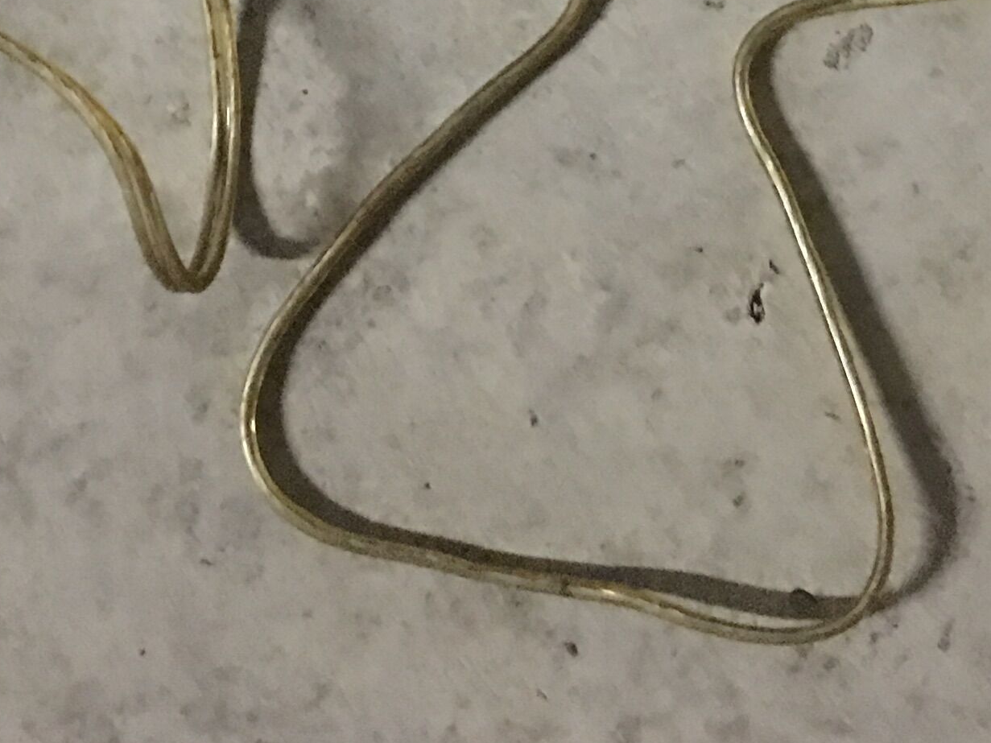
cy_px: -392
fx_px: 2719
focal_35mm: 95
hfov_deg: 20.6
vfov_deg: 14.5
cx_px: 593
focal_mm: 4.15
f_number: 2.2
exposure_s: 1/4
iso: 160
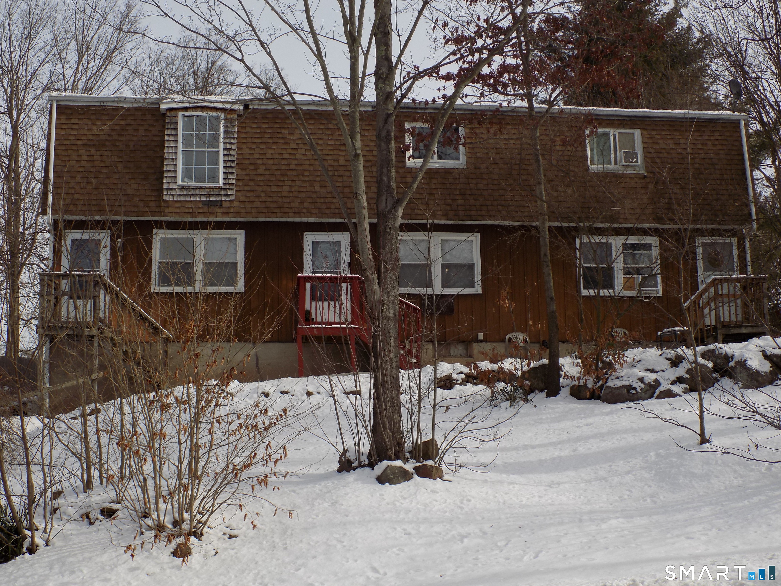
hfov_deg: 41.2
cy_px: 293
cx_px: 390
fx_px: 1038
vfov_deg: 31.5
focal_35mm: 46
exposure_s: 1/800
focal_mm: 8.1
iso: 80
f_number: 3.7
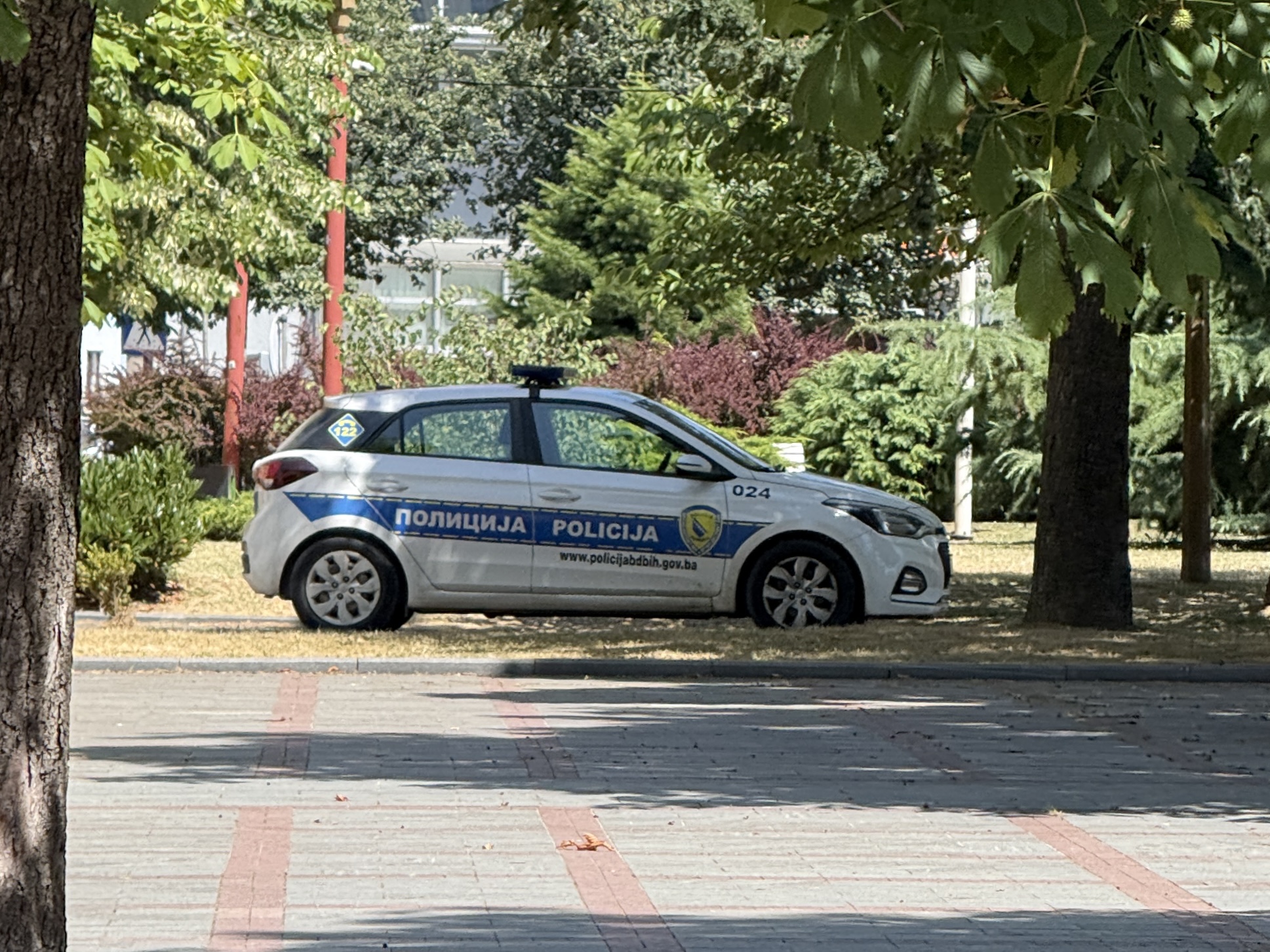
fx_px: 4403
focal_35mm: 120
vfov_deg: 12.3
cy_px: 476
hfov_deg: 16.4
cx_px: 635
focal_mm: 15.66
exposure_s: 1/546
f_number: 2.8
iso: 64
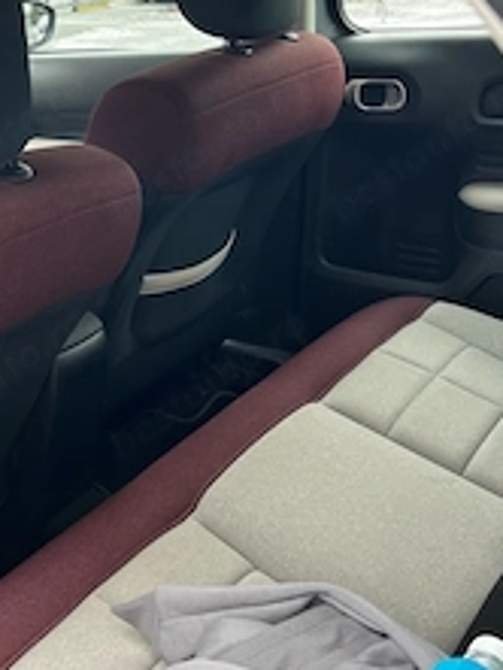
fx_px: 910
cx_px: 61
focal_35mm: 47
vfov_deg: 39.6
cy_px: 188
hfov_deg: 29.7
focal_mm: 5.7
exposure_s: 1/121
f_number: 1.5
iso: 100
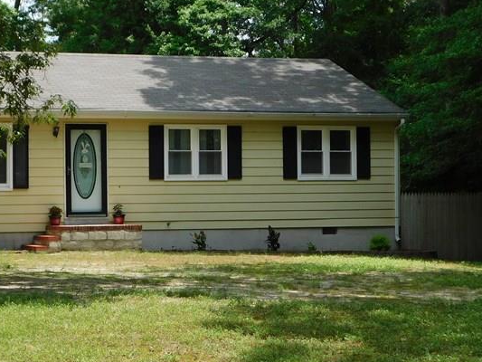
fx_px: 1365
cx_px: 120
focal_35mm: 98
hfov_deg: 19.9
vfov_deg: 15.1
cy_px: 167
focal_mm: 9
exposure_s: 1/640
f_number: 3.8
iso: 125
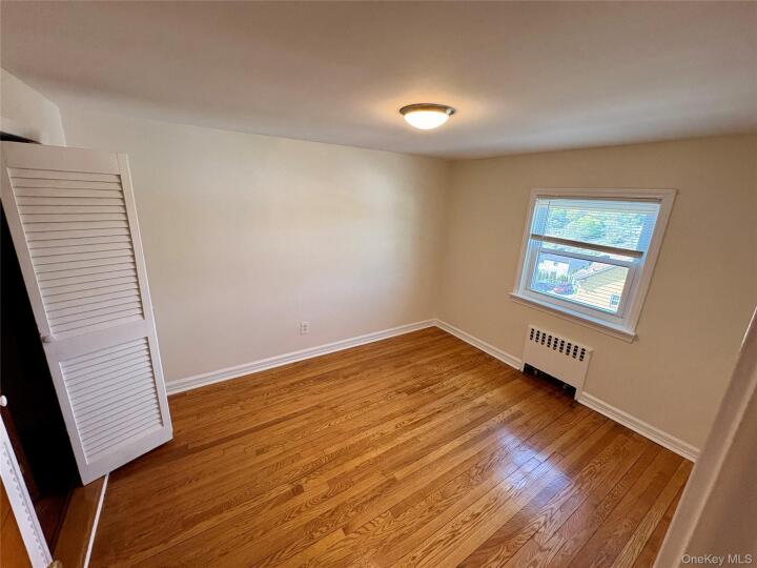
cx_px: 378
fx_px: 306
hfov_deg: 102.1
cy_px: 284
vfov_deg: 85.7
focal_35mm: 14
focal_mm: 2.22
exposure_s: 1/120
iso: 200
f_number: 2.2
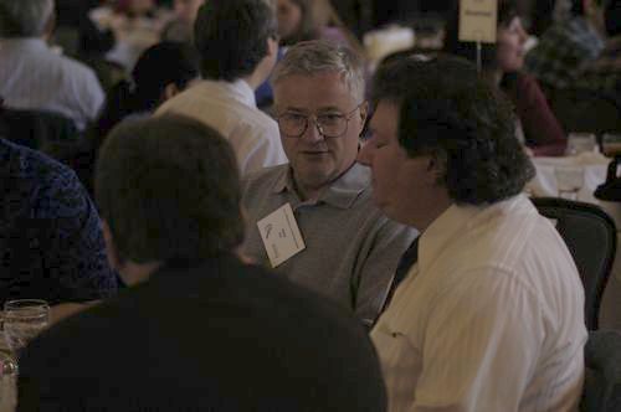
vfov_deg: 10.6
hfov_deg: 15.9
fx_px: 2222
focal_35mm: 129
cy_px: 206
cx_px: 310
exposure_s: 1/200
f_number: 3.5
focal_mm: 86
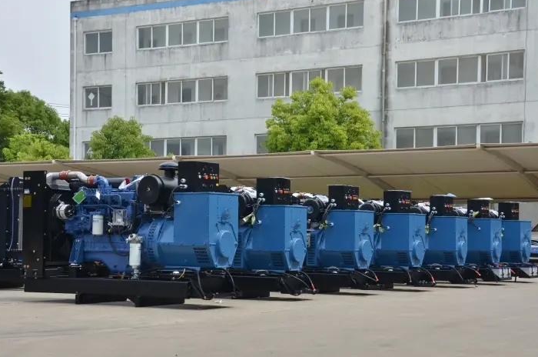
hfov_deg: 28.1
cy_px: 199
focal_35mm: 72
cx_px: 265
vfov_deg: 18.8
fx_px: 1074
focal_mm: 42
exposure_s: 1/250
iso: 100
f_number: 8
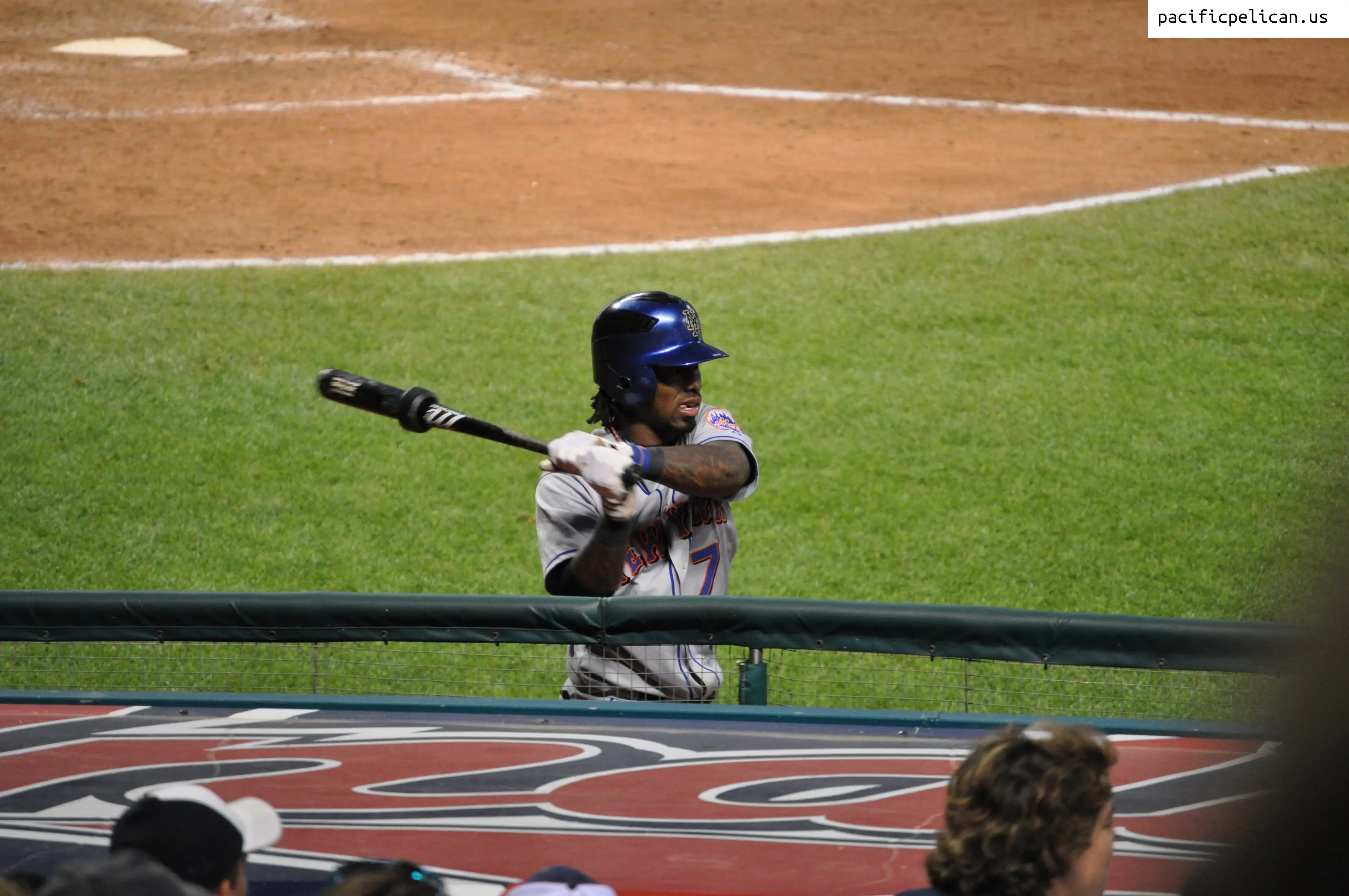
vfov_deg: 4.6
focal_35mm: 300
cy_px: 448
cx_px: 674
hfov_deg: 6.9
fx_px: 11228
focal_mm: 200
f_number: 5.6
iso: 1600
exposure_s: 1/200
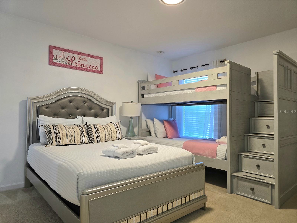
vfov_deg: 58.9
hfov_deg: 73.9
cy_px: 112
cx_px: 148
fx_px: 197
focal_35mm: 23
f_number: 1.7
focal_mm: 6.3
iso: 400
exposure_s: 1/120
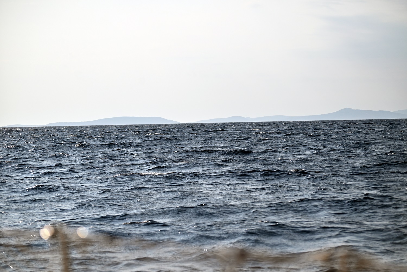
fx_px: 1244
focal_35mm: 110
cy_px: 136
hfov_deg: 18.6
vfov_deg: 12.5
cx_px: 204
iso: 250
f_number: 4.5
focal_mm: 110
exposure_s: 1/8000
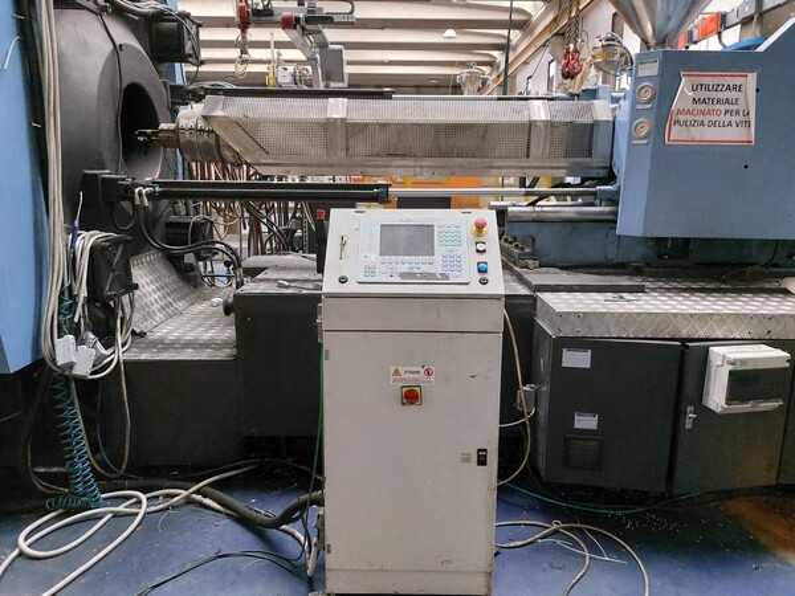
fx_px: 551
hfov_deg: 71.6
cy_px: 298
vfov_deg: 56.8
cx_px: 398
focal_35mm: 24
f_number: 1.8
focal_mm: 5.23
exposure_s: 1/33
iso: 400
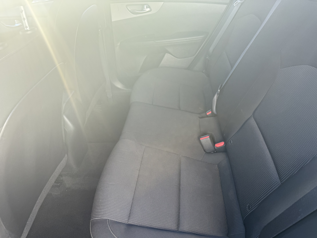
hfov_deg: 71.6
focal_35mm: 24
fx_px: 220
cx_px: 158
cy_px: 119
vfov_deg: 56.8
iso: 80
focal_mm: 6.76
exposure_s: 1/121
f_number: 1.78
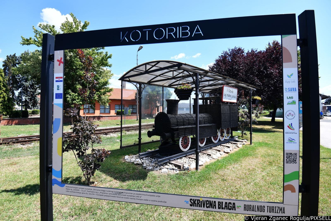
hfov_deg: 96.7
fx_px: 147
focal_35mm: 16
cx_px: 166
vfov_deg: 73.8
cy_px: 110
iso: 64
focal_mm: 16
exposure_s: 1/320
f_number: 5
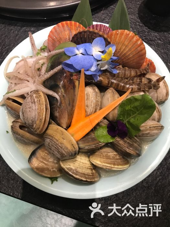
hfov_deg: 49.7
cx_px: 85
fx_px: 183
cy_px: 114
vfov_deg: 63.4
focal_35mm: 28
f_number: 1.8
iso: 40
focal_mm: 3.99
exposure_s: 1/20
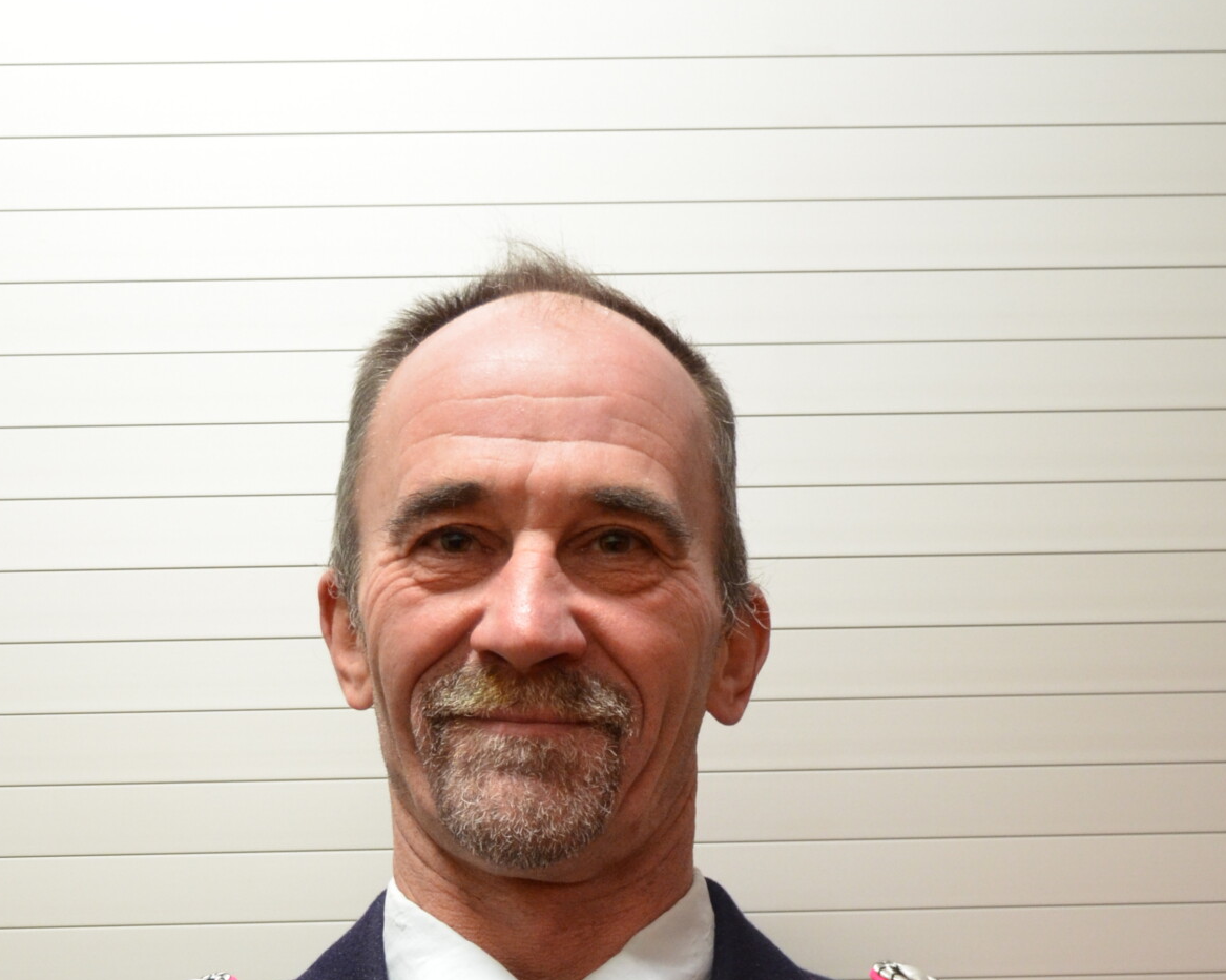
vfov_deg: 19.4
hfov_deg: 25.7
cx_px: 558
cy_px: 1187
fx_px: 2684
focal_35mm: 74
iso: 1250
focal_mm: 24
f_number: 4
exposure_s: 1/30
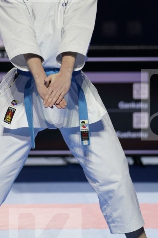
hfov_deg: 4.3
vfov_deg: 6.5
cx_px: 45
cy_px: 105
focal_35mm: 318
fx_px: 2095
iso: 400
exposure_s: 1/500
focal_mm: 161
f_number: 2.8
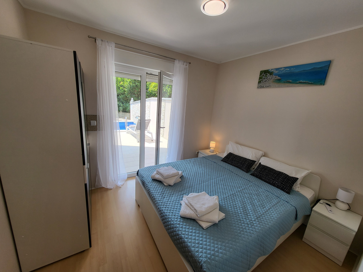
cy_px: 136
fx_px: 136
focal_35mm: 13
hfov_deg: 106.2
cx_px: 182
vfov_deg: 89.9
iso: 40
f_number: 2.2
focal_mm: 1.7
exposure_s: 1/100
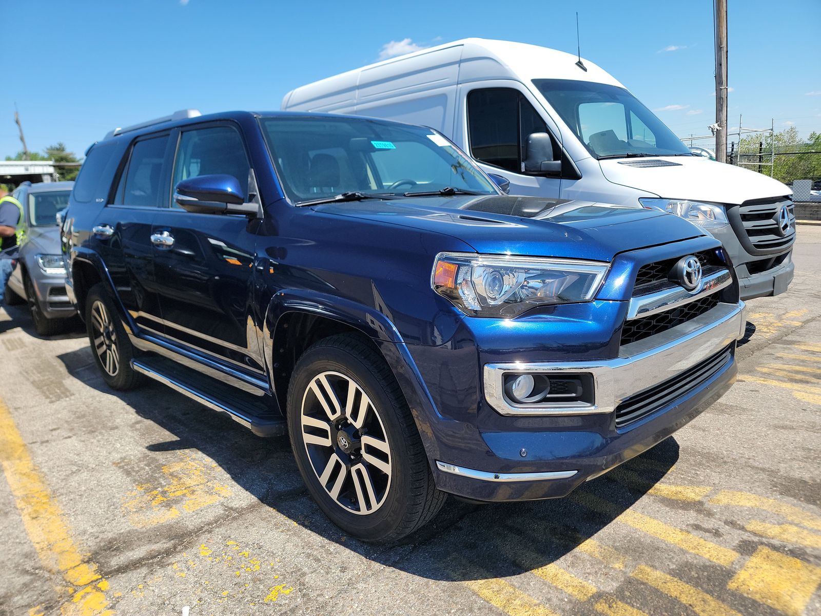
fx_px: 569
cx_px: 410
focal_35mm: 24
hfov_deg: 71.6
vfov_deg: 56.8
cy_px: 308
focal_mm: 6.7
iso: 50
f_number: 1.8
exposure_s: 1/612
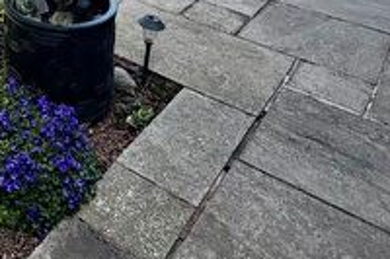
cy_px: -182
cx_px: -16
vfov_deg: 20.4
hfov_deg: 34.7
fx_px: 552
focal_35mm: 51
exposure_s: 1/700
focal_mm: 2.22
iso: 40
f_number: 2.2
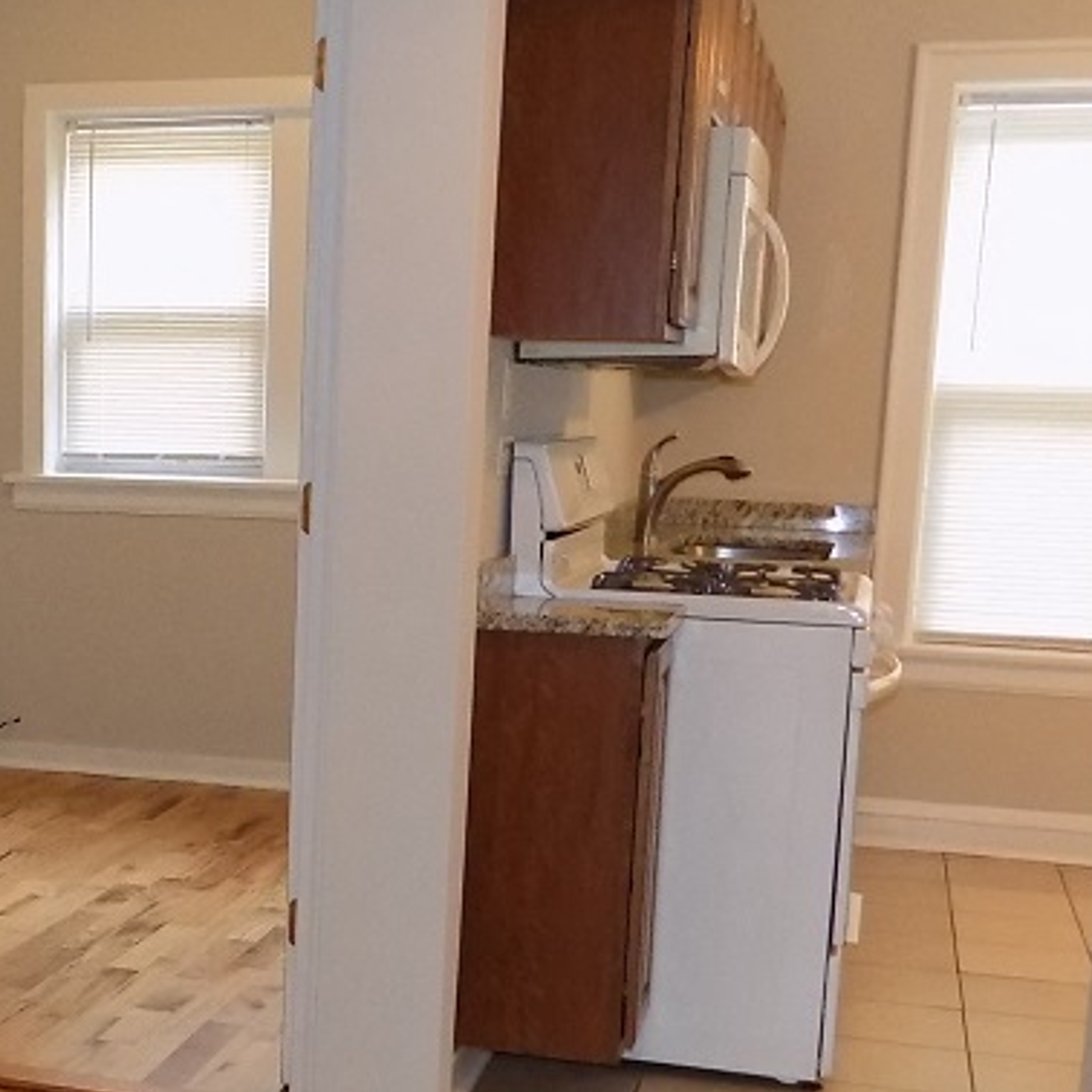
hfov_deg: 29.5
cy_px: 771
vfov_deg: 30.7
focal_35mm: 55
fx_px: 1963
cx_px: 66
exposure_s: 1/30
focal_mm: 4
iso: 360
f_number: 3.1
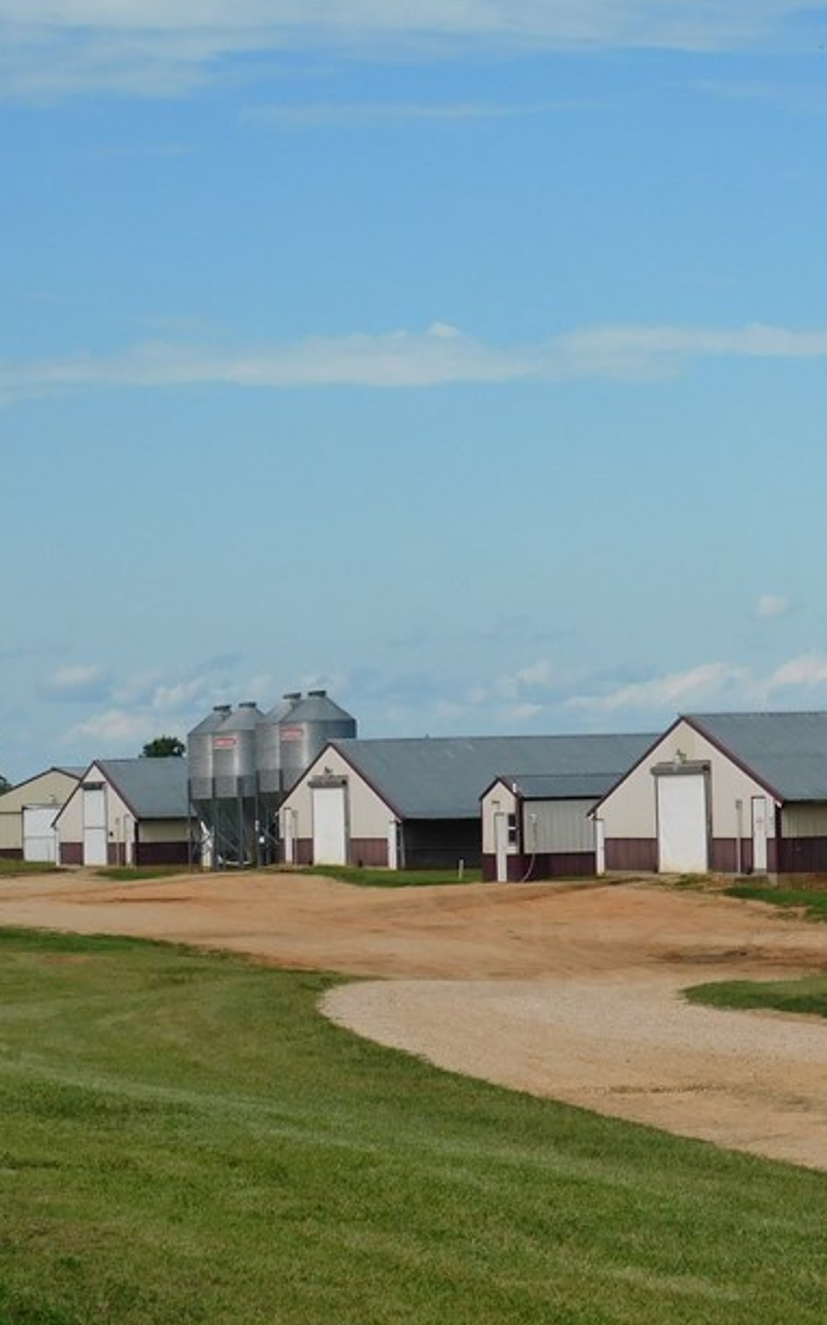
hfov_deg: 10.3
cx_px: 888
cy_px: 821
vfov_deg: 16.6
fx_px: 4548
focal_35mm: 126
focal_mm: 12.6
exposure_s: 1/400
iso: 125
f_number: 8.6
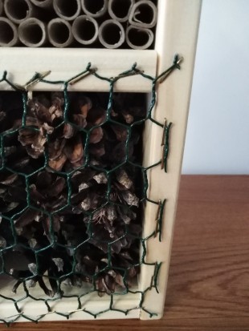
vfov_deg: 67.3
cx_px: 124
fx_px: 249
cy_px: 166
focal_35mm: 26
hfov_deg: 53.1
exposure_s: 1/12
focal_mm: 3.46
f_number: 2.2
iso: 1567
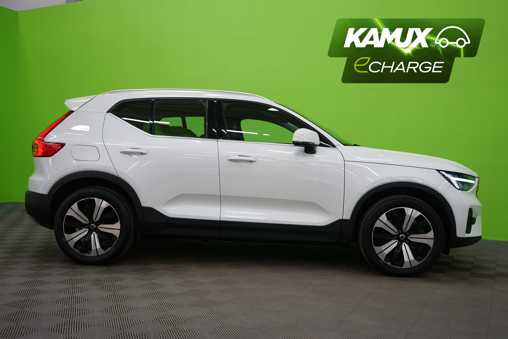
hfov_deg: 54.4
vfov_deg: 37.9
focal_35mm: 35
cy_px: 170
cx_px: 254
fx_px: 494
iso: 400
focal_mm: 35
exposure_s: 1/20
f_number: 4
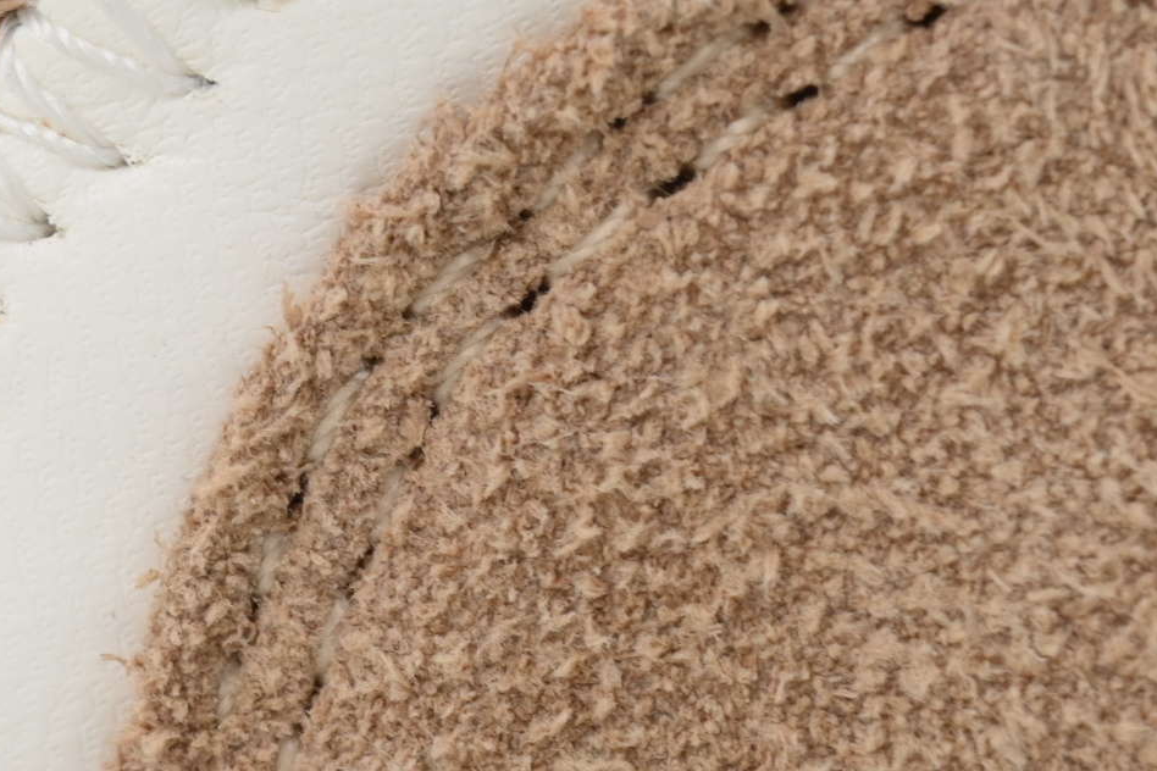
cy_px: 420
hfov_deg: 4.7
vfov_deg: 3.1
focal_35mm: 440
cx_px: 222
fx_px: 14140
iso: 400
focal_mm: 101
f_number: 11
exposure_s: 1/100
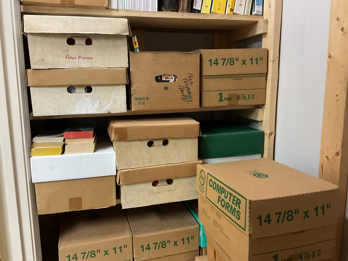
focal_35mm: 29
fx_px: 292
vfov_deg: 48.2
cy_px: 130
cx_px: 174
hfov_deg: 61.7
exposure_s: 1/40
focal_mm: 3
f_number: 1.8
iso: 320
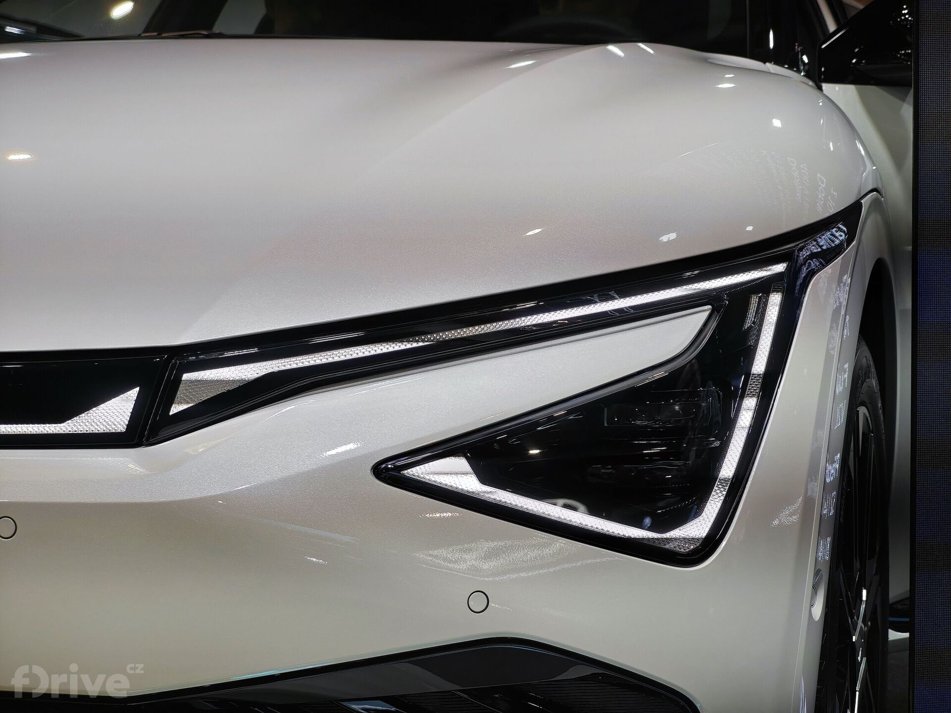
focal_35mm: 75
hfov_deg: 26.0
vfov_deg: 19.6
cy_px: 356
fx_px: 2060
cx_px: 476
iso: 50
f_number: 1.8
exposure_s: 1/339
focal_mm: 12.28
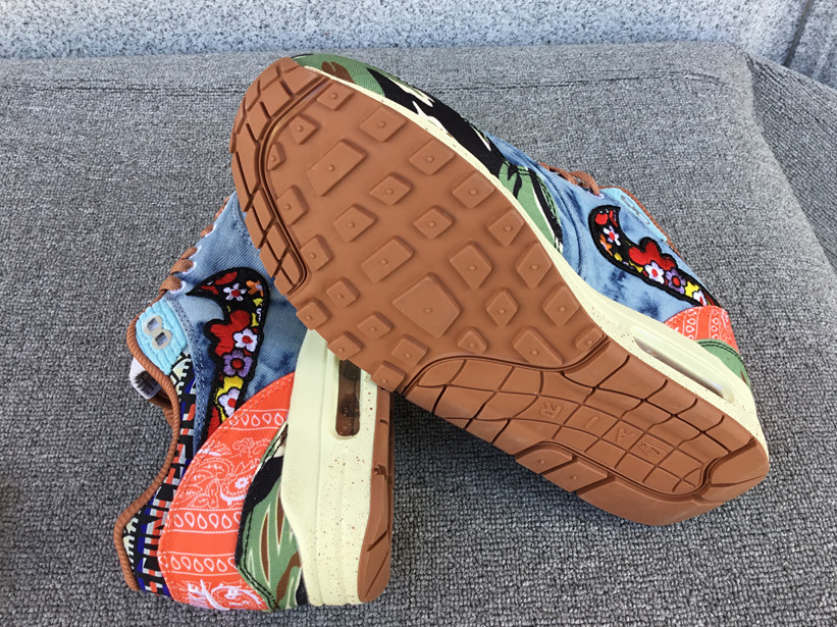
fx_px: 822
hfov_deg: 53.9
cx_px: 448
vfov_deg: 41.7
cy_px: 294
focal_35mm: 34
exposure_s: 1/100
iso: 25
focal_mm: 3.3
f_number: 2.4
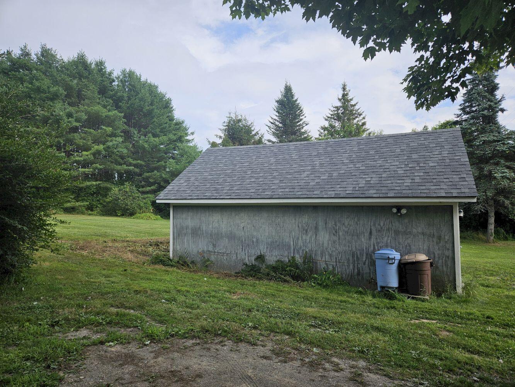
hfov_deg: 73.9
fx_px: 342
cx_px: 258
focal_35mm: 23
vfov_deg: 58.9
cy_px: 194
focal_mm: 5.4
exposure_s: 1/1654
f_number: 1.8
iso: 32
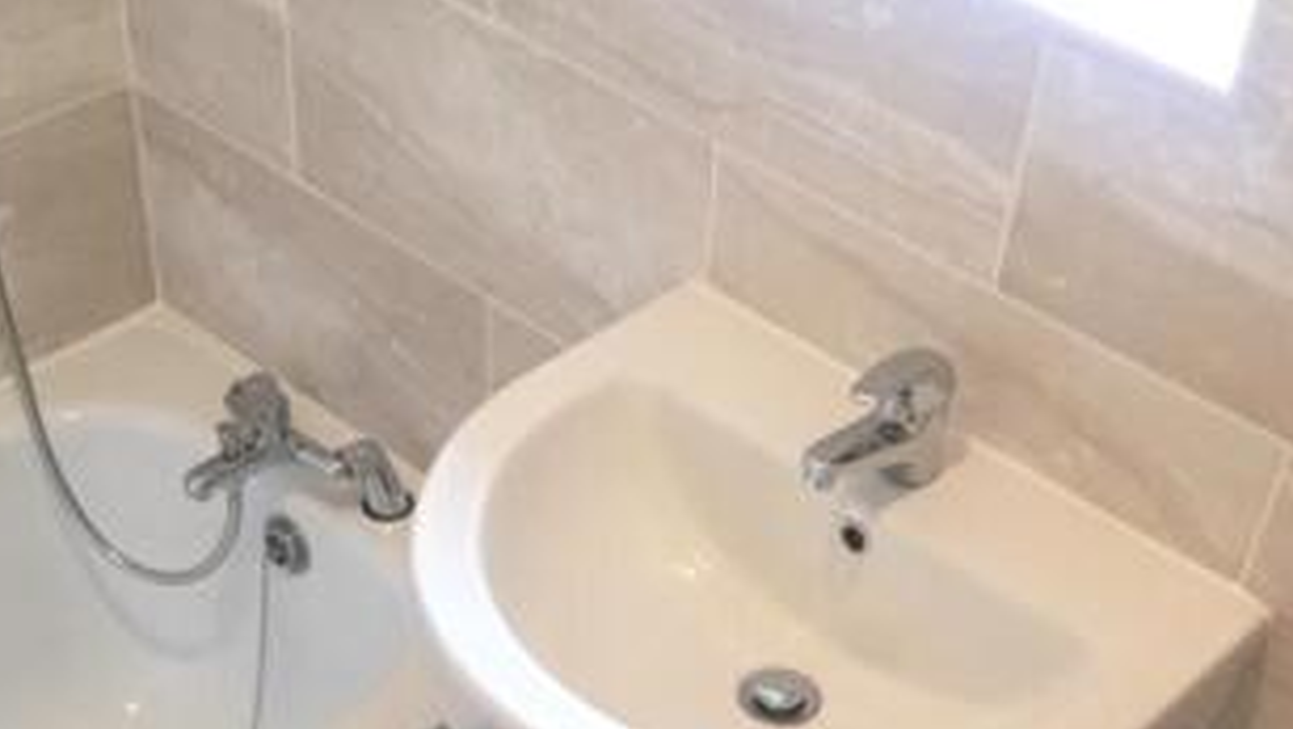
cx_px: 642
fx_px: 2058
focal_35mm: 60
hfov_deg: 34.9
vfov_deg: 18.8
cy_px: 917
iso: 200
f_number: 2.2
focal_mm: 4.15
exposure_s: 1/33
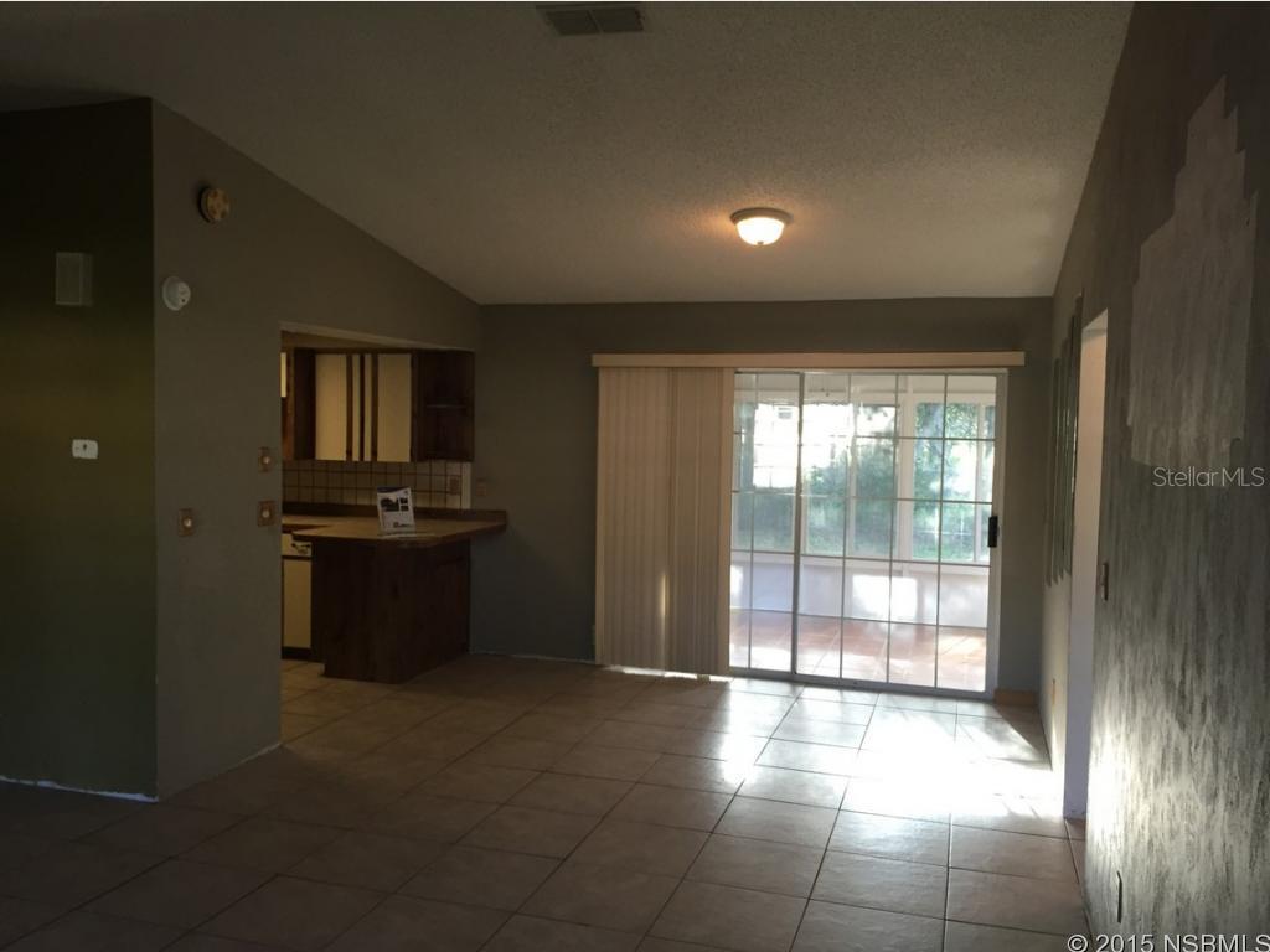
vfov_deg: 48.2
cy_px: 476
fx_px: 1064
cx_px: 635
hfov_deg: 61.7
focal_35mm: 29
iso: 50
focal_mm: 4.15
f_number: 2.2
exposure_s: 1/30
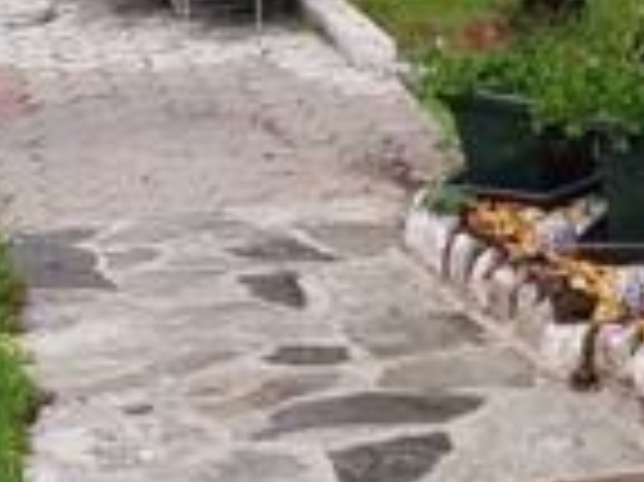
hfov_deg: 18.3
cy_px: -167
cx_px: 466
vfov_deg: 13.3
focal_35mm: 107
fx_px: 1989
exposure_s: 1/30
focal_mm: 4.2
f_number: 1.7
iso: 160
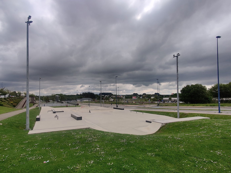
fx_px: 100
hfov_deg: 97.9
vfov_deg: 81.6
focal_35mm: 15
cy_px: 94
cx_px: 106
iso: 125
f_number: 2.2
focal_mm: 2.25
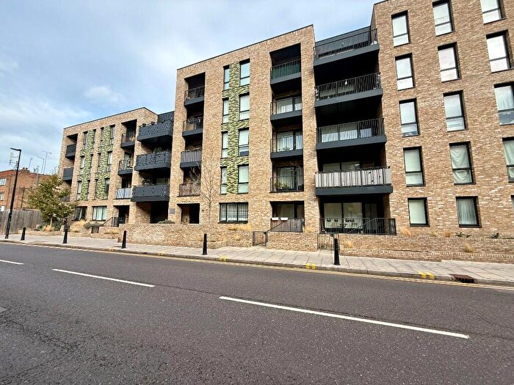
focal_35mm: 14
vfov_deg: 85.7
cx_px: 257
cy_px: 192
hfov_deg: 102.1
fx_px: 208
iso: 50
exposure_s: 1/433
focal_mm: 2.22
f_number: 2.2
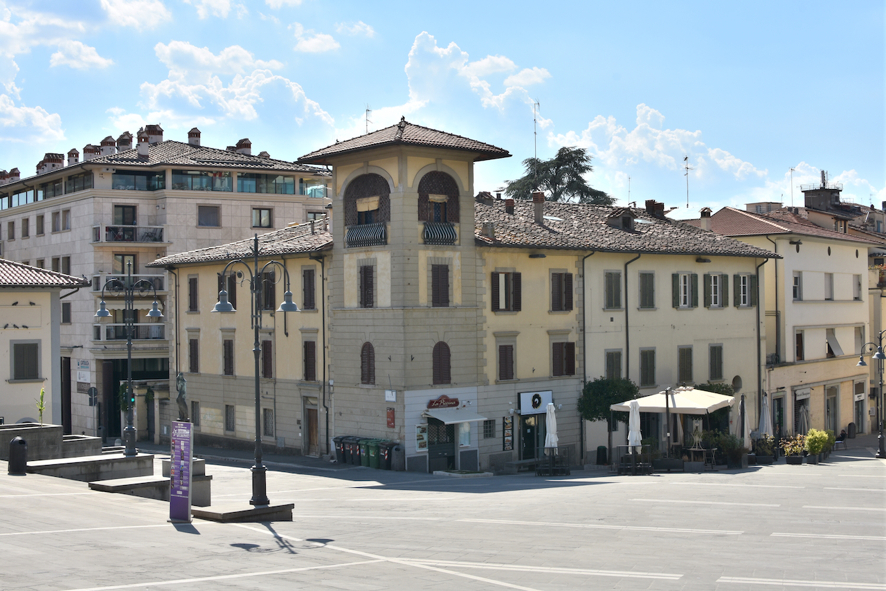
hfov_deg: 37.8
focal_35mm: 52
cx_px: 443
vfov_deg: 25.8
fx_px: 1292
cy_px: 296
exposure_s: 1/250
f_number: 10
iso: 100
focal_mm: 35
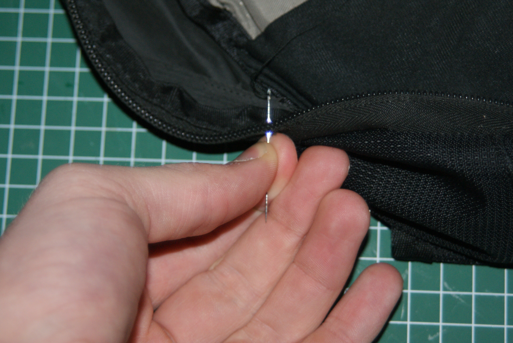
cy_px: 172
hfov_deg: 17.0
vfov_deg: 11.5
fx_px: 1712
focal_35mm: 120
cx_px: 256
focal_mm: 80
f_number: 5.6
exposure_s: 1/125
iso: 400
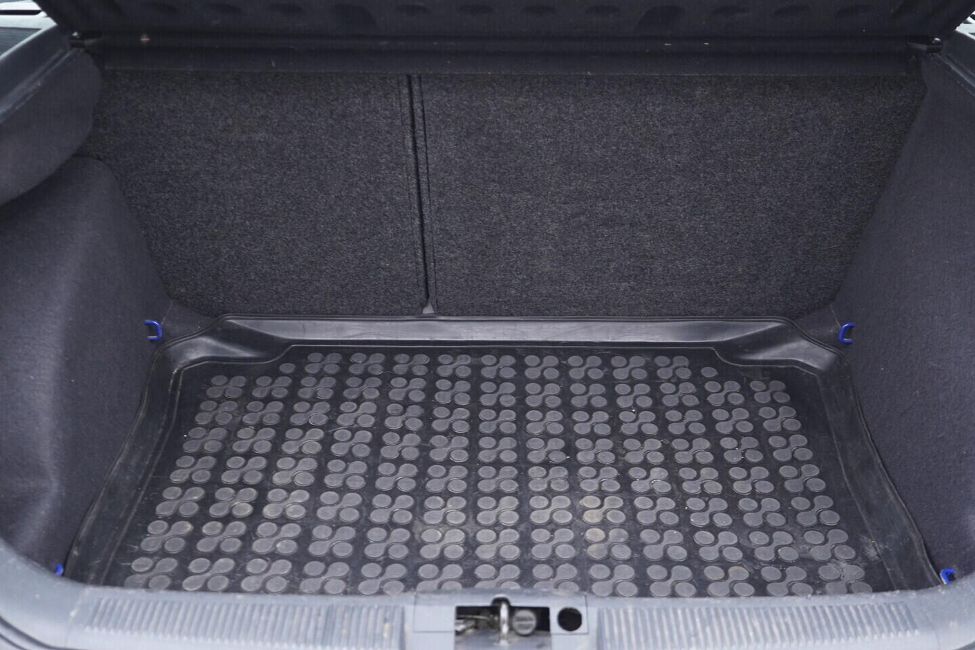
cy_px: 325
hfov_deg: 53.1
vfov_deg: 36.9
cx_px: 488
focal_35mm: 36
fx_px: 975
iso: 640
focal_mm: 24
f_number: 2.8
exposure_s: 1/40
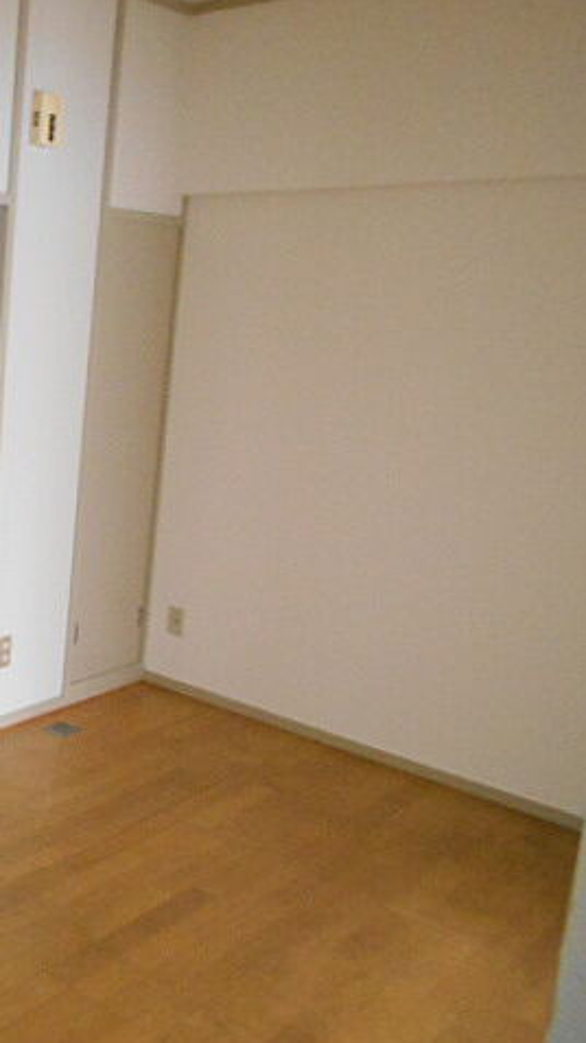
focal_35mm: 38
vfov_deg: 52.8
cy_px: 523
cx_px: -105
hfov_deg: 27.6
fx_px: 1051
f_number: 3.2
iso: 800
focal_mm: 4.6
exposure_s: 1/50
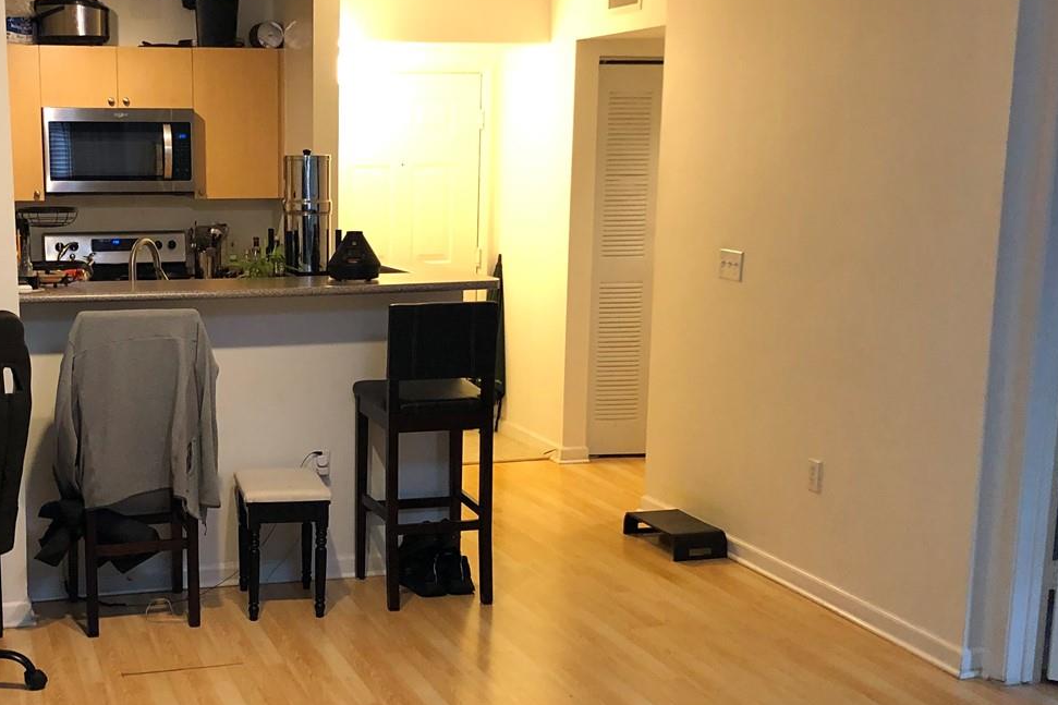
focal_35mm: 48
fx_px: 1410
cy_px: 411
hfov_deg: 40.3
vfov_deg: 28.0
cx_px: 303
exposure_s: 1/12
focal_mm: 3.99
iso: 100
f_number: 1.8
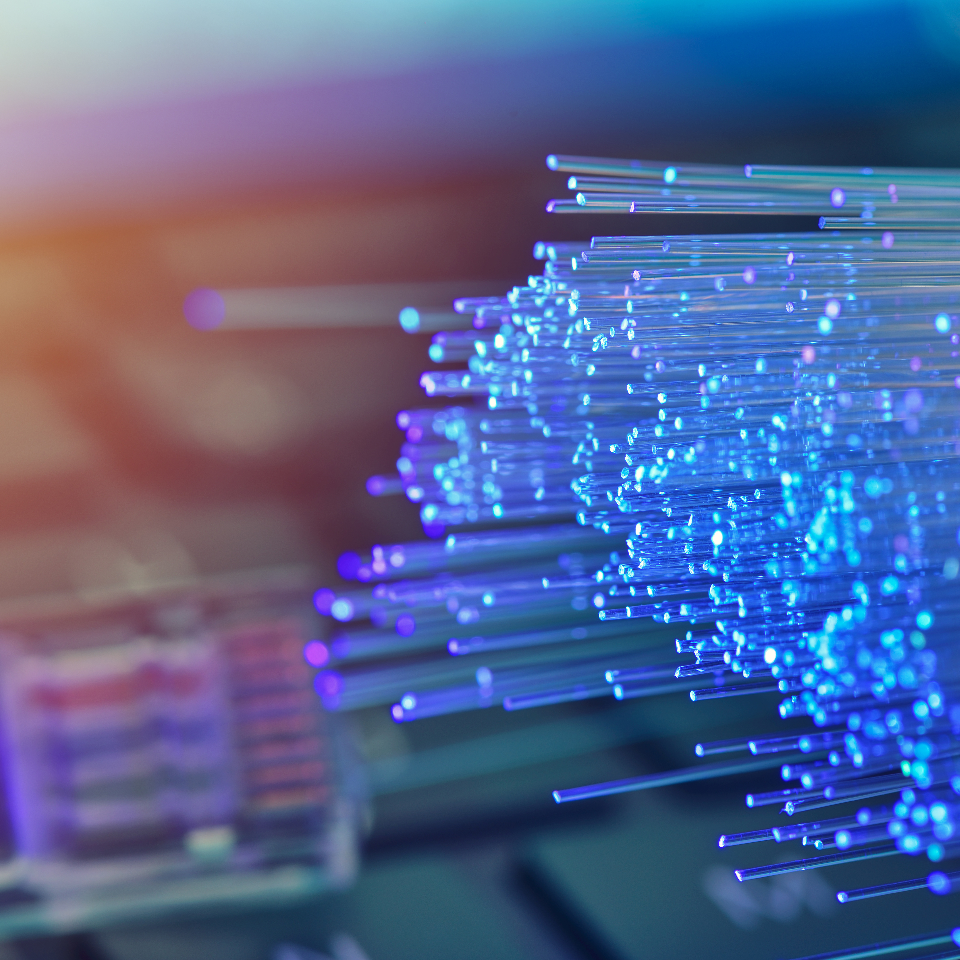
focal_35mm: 134
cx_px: 340
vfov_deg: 13.0
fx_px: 4204
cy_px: 481
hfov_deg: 13.0
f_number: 11
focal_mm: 105
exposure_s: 1/2
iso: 100
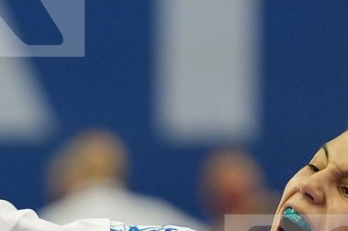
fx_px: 8451
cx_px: -1
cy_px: 298
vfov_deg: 1.6
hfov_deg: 2.4
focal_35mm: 875
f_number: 2.8
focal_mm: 184
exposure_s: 1/1000
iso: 2500
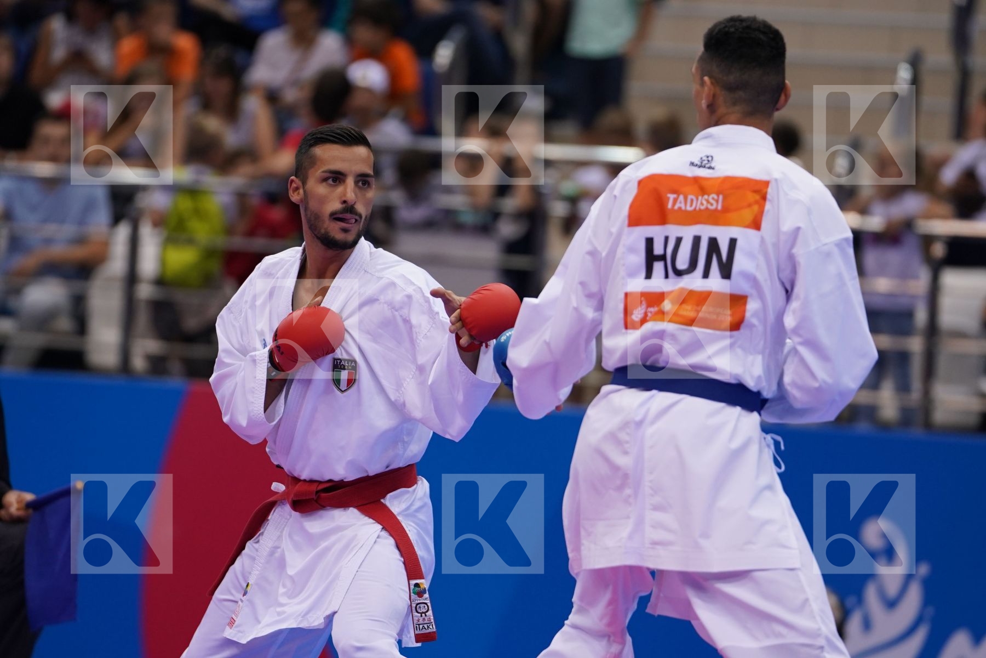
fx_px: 8216
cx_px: 493
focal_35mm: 300
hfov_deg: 6.9
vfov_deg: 4.6
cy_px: 329
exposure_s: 1/1000
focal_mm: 200
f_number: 2.8
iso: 1000
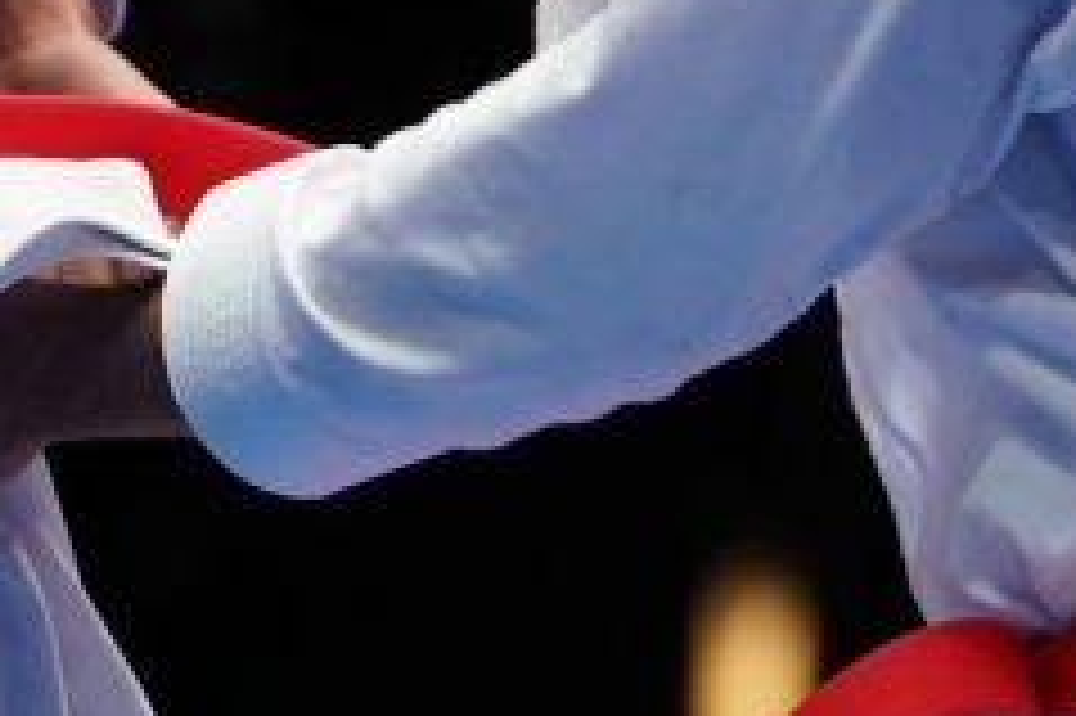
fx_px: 33989
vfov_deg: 1.2
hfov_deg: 1.8
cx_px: 729
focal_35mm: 1138
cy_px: 405
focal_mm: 151
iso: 1600
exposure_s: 1/500
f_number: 2.8
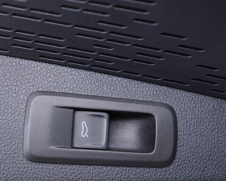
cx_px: 87
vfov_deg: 28.6
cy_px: 104
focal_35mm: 53
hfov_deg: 35.2
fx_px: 354
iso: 200
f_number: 2.8
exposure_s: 1/40
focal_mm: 24
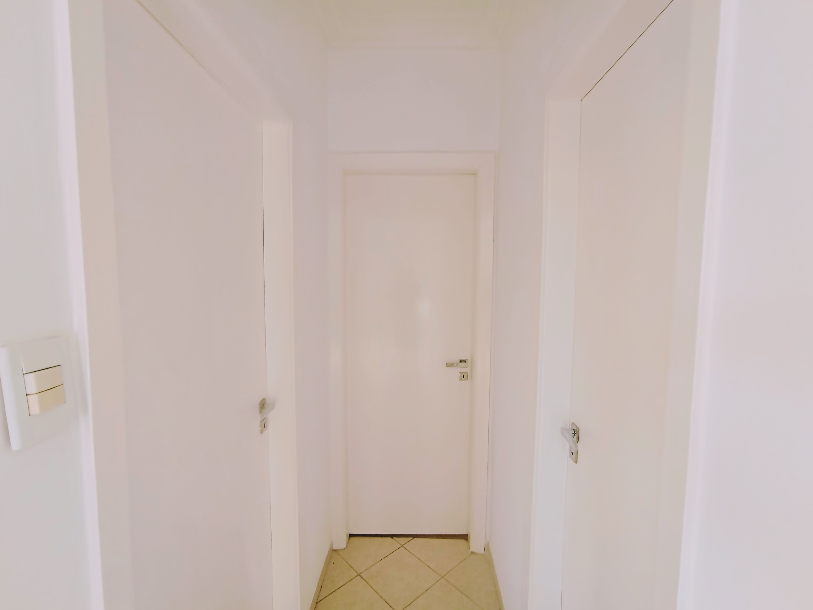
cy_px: 305
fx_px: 376
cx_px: 406
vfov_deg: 78.1
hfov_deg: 94.5
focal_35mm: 16
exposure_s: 1/60
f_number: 2.2
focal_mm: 1.65
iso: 65
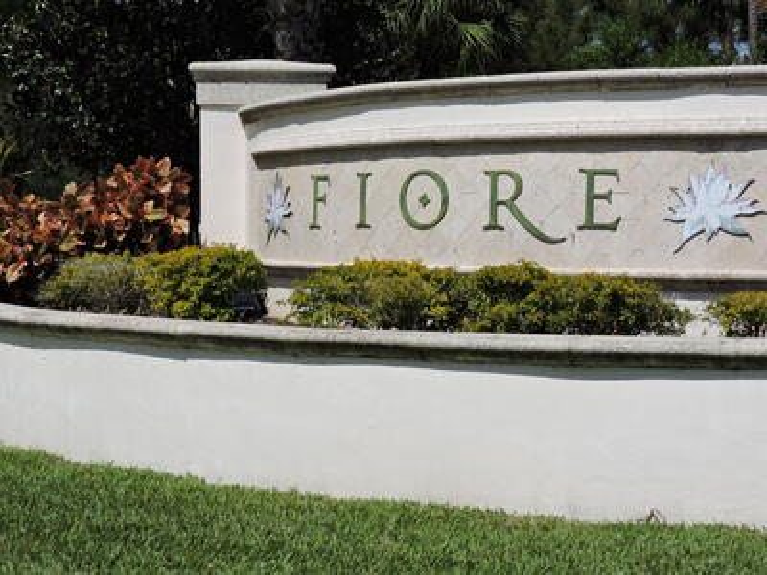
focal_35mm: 75
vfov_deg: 19.6
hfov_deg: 26.0
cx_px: 384
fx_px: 1662
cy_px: 288
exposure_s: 1/1250
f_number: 4.4
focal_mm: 13.4
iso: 100
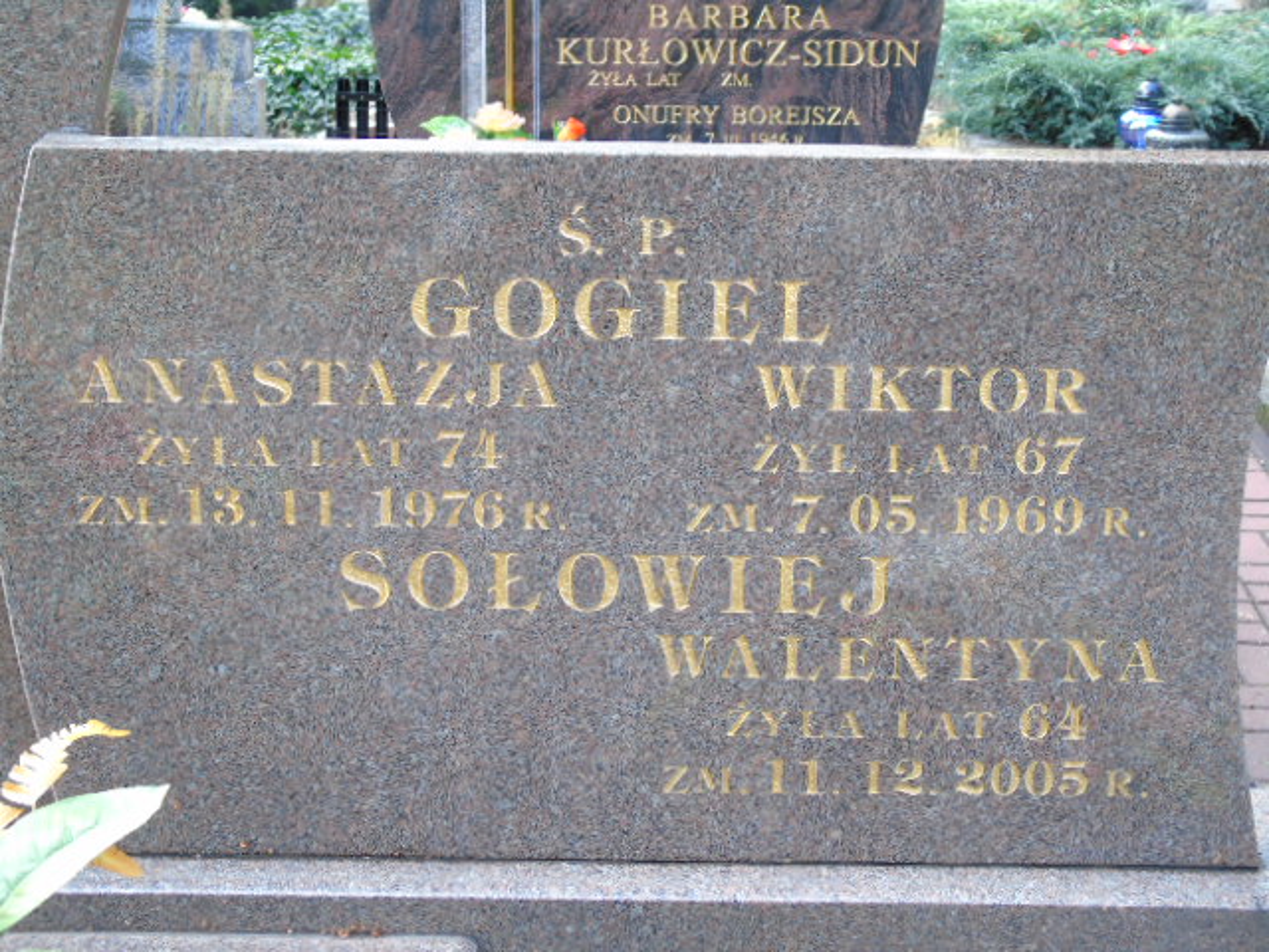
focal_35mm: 71
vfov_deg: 20.7
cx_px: 634
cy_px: 476
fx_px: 2603
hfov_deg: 27.4
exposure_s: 1/30
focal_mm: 13
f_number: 4.7
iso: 100
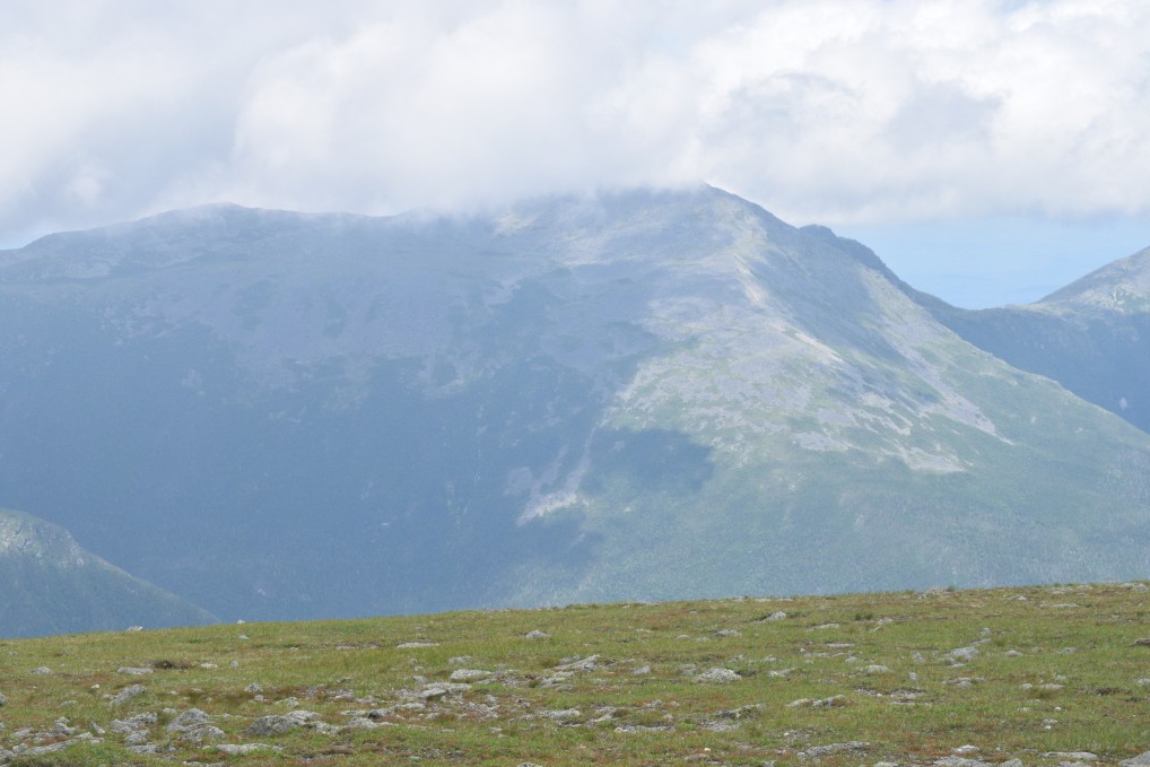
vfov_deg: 15.6
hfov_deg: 23.2
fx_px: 2796
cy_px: 374
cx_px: 557
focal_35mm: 88
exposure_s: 1/320
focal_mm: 55
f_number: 16
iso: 800
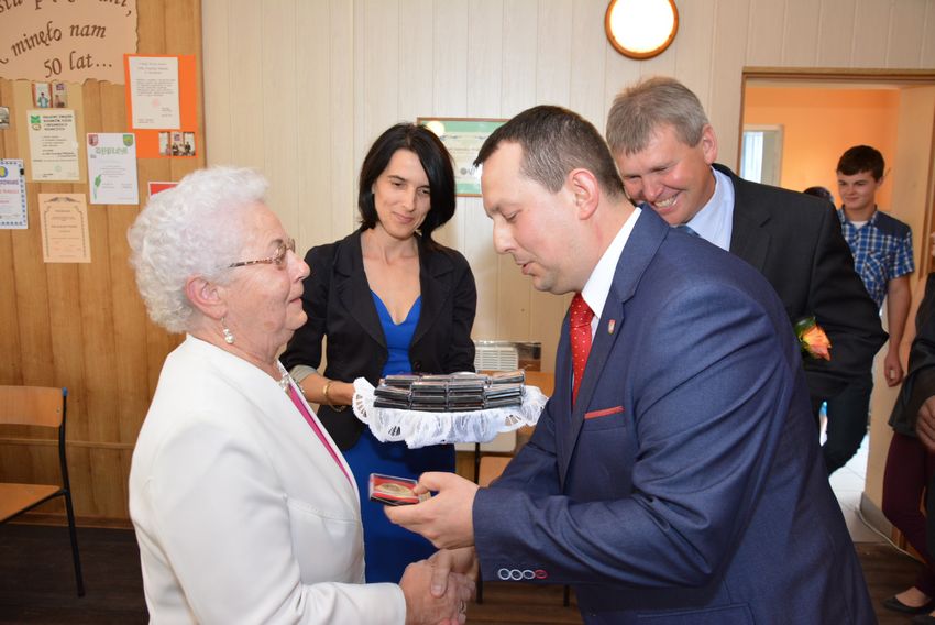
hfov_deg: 67.3
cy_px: 312
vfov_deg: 48.0
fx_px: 702
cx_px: 468
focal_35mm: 27
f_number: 4
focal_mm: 18
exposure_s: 1/60
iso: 1100
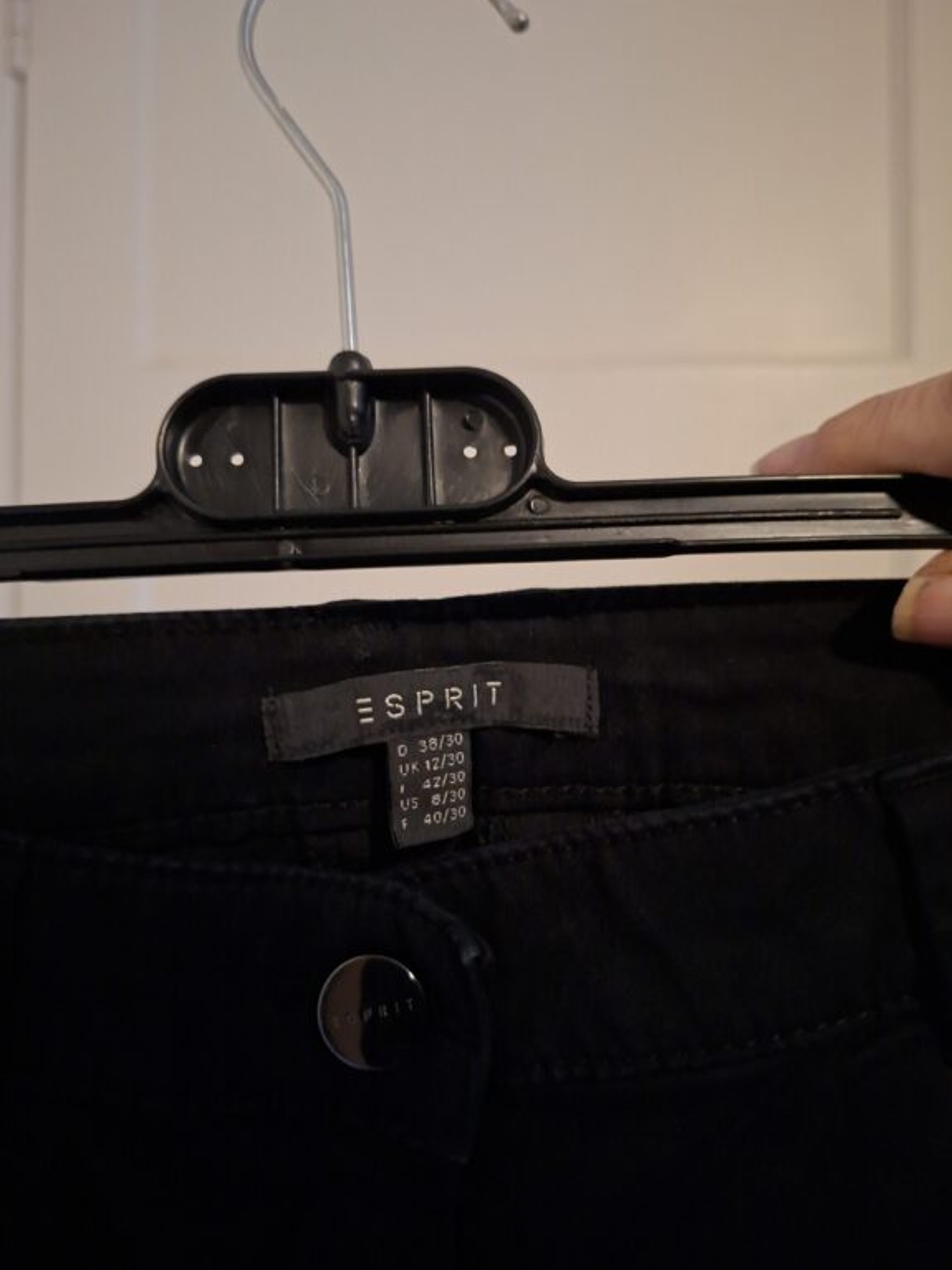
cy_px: 628
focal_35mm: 24
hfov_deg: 56.8
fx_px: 880
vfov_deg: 71.6
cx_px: 457
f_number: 1.8
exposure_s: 1/24
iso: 800
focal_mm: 5.54
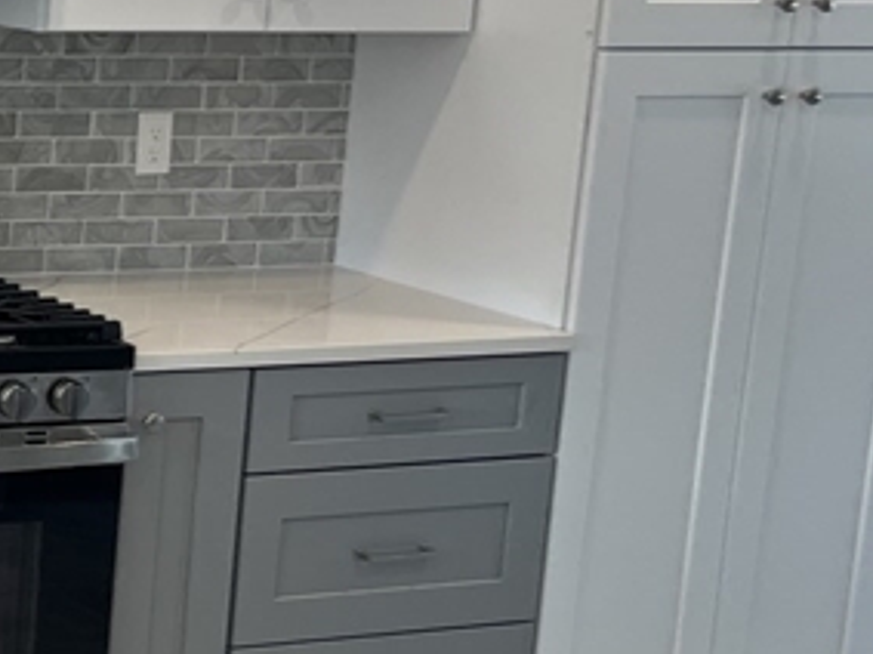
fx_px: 2370
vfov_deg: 15.7
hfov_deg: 18.3
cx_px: -478
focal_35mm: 94
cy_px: 271
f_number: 1.6
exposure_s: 1/120
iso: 40
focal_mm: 5.1
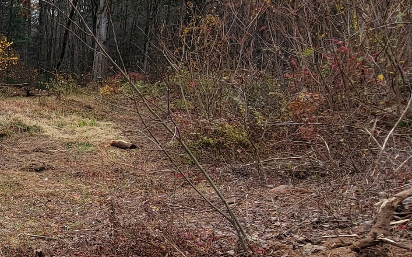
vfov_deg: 28.4
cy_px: 167
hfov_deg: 34.1
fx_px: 505
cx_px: -101
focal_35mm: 45
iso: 50
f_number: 2.2
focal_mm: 2.2
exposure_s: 1/580
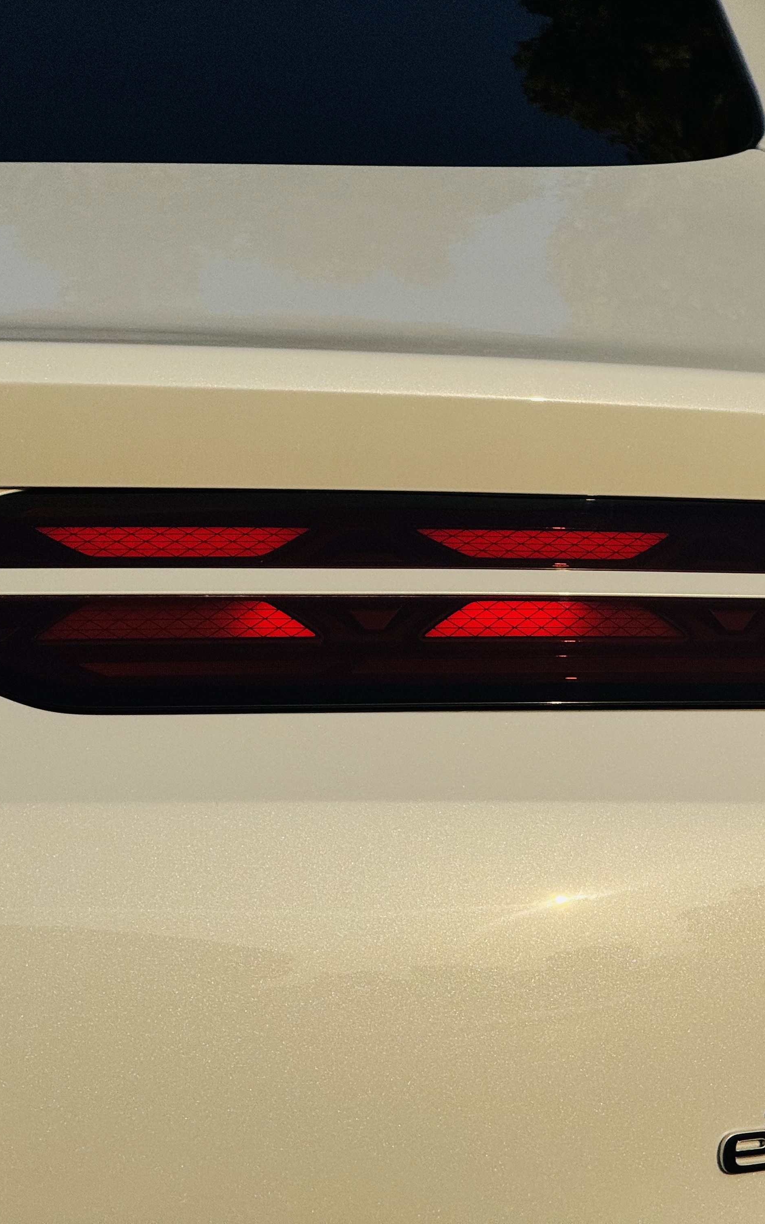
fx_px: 5670
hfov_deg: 7.7
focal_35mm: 170
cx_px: 637
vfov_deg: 12.3
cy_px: 611
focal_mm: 15.66
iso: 50
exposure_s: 1/4651
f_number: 2.8
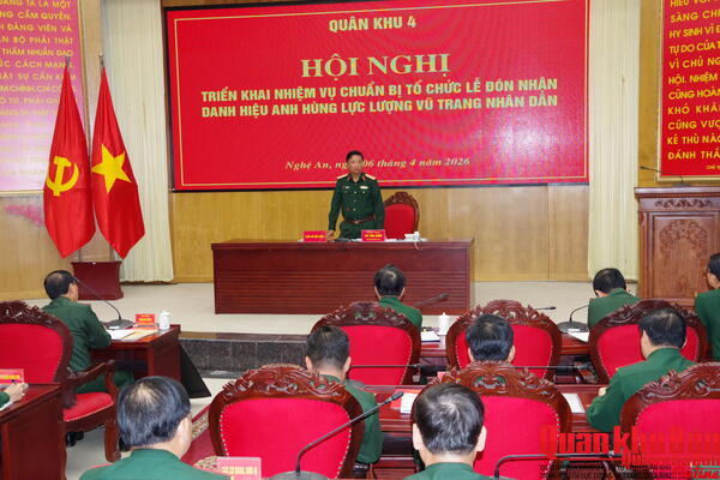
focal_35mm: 46
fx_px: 920
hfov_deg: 42.7
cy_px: 240
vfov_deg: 29.2
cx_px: 360
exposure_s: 1/80
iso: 3200
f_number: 9
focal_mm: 31
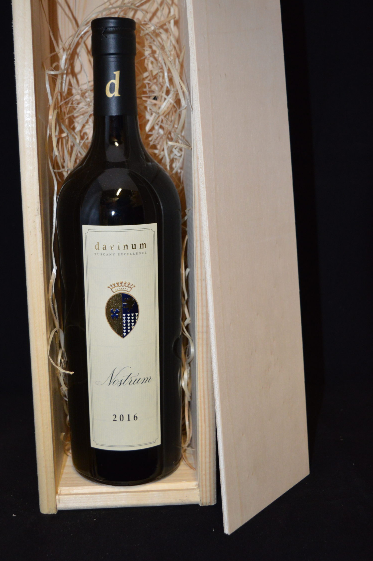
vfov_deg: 41.1
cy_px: 241
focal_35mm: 48
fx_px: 747
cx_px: 164
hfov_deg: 28.0
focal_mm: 28
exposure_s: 1/60
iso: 1000
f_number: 4.2
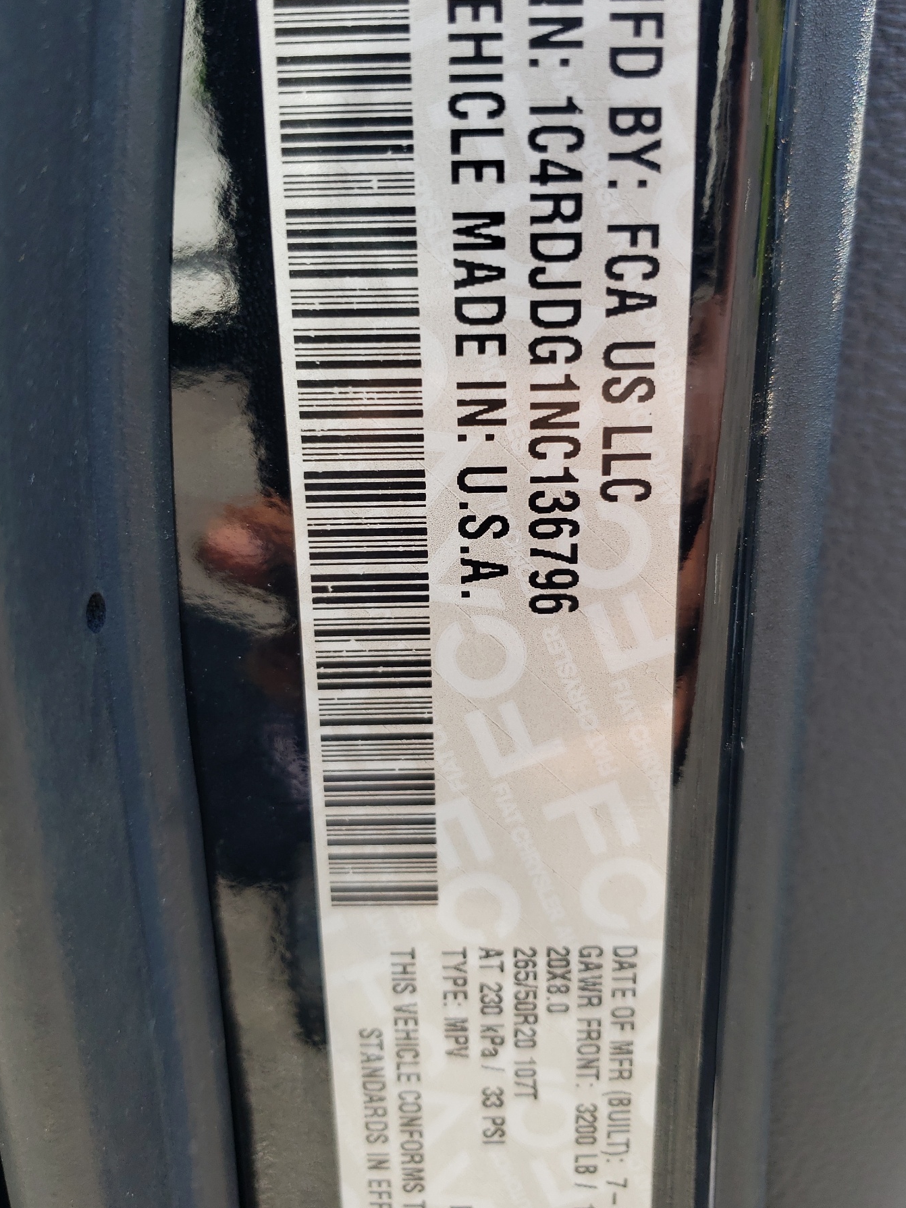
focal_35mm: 31
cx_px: 435
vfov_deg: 58.1
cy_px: 522
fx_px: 1082
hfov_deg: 45.4
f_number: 1.5
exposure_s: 1/256
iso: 50
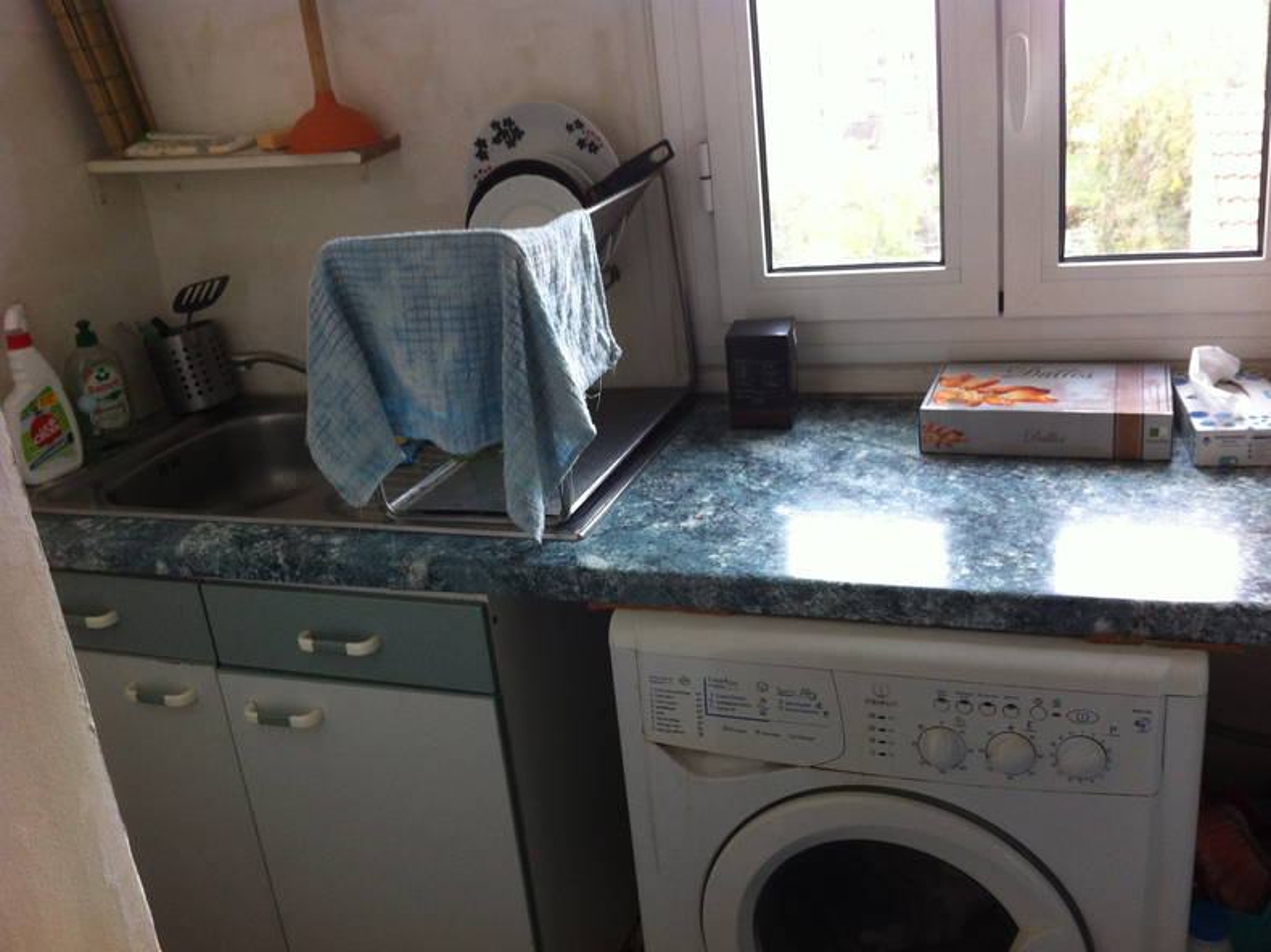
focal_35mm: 35
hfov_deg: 52.6
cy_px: 476
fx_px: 1285
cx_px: 636
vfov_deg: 40.7
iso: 100
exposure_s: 1/15
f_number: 2.8
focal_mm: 3.85
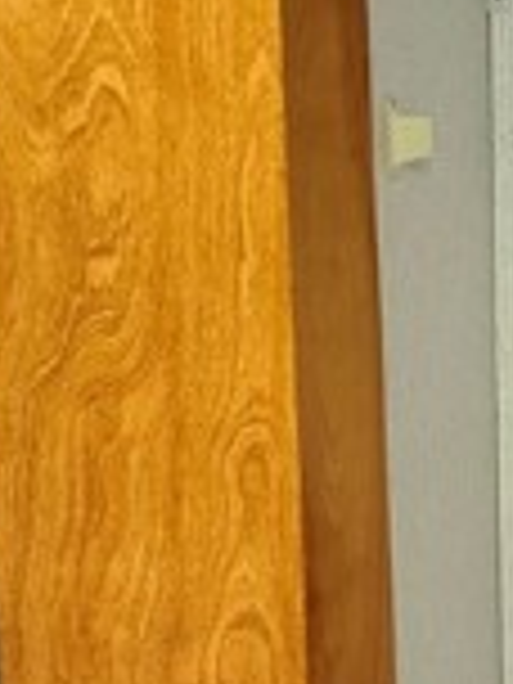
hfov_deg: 12.0
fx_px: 2391
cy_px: 819
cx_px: 594
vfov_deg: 15.7
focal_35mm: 121
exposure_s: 1/60
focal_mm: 6.76
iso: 400
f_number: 1.78
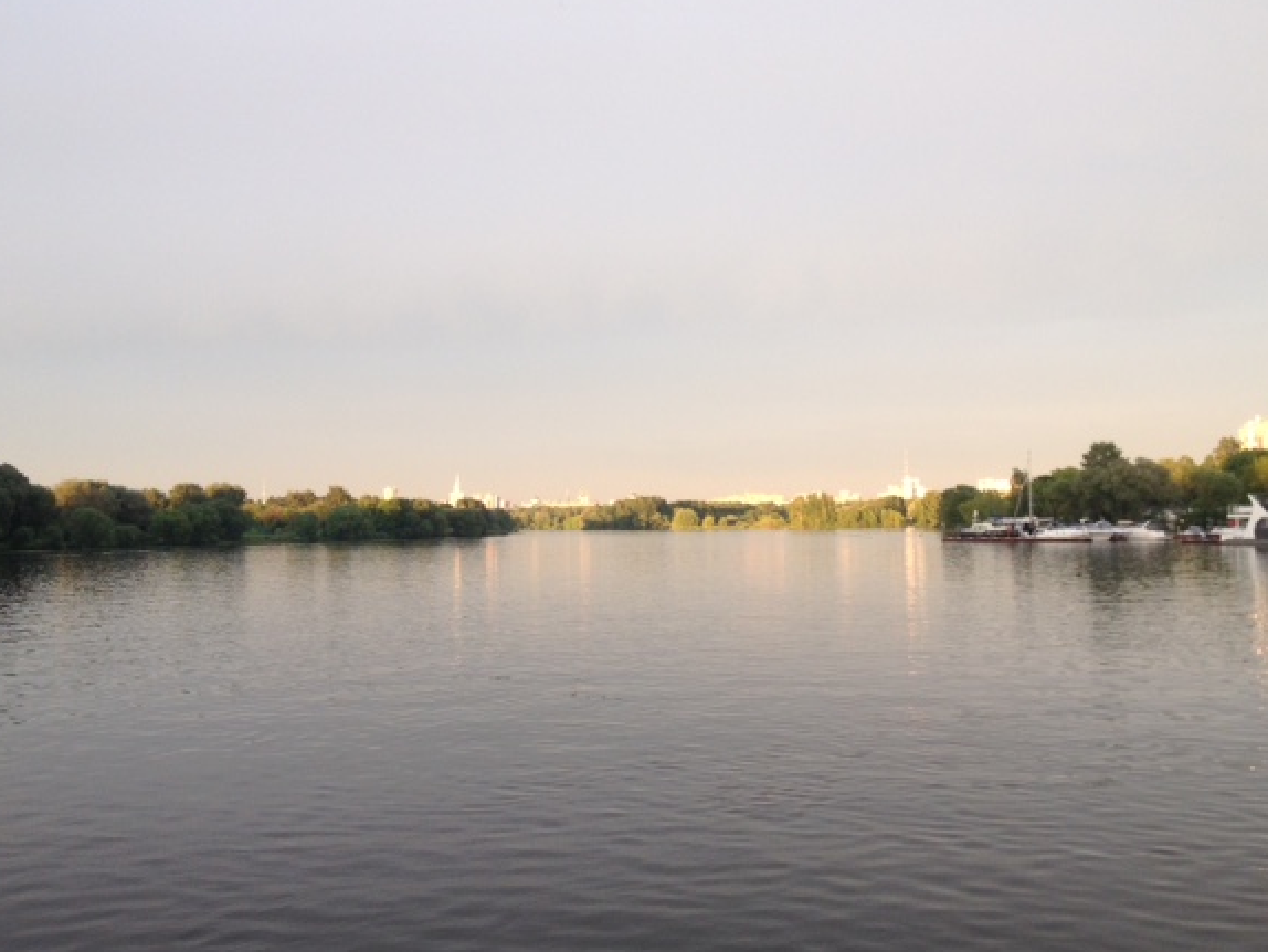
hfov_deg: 47.8
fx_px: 1429
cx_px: 678
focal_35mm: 39
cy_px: 464
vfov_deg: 36.8
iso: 50
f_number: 2.4
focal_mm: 4.28
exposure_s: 1/176
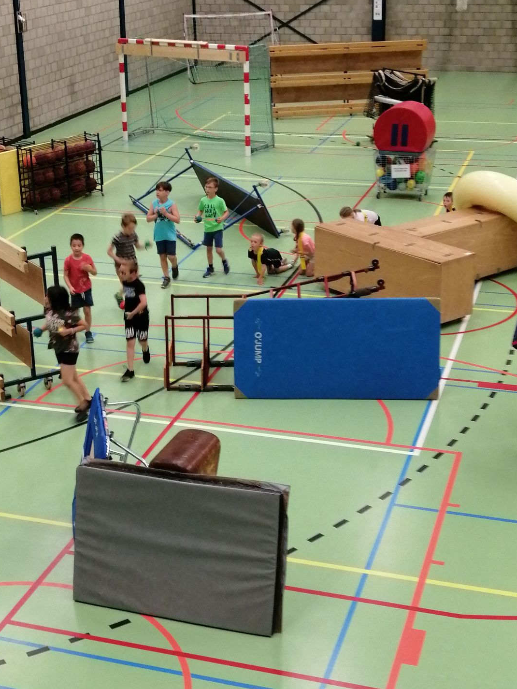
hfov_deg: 26.0
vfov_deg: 34.3
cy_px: 317
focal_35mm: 56
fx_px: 1115
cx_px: 203
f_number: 1.8
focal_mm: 3.95
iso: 160
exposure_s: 1/33.3
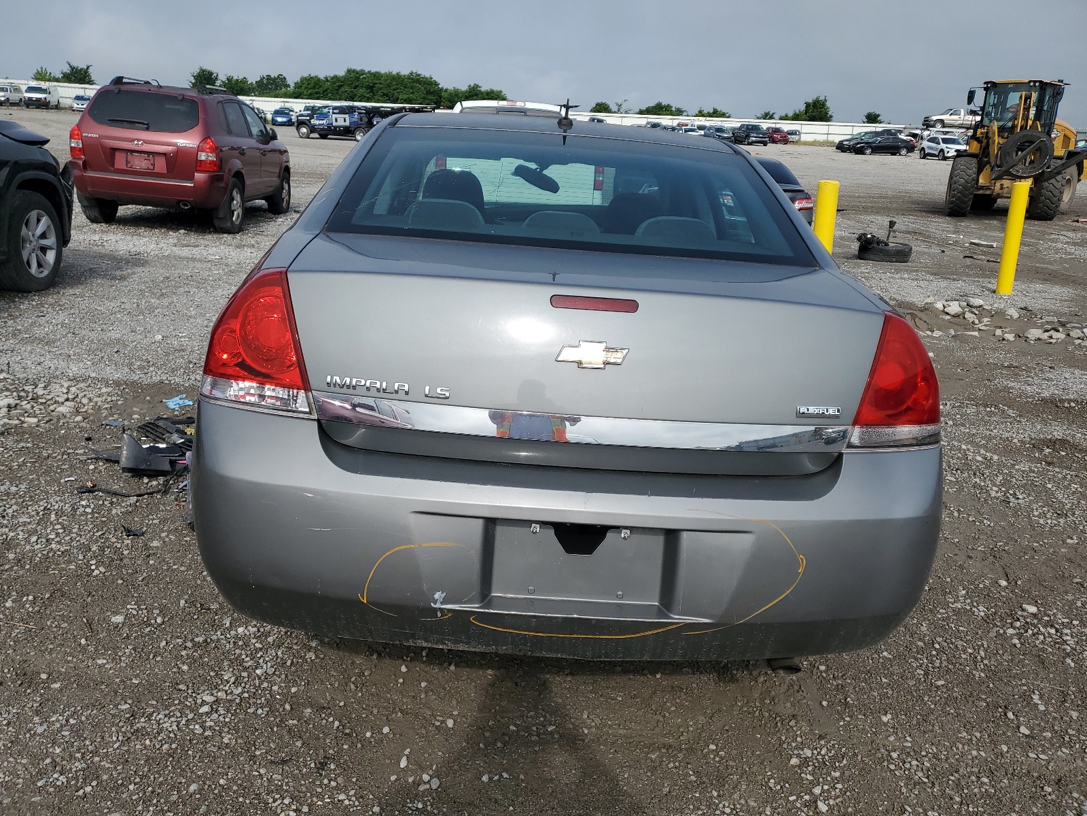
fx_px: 816
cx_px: 544
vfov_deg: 53.1
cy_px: 408
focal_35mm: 26
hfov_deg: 67.3
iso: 50
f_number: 1.5
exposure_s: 1/5000
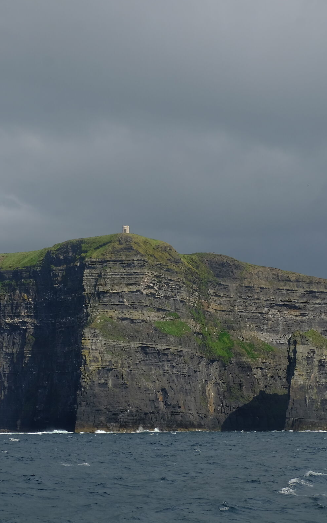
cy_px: 260
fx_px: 1212
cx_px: 130
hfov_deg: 15.3
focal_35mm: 85
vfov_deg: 24.4
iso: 200
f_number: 14
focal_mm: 36.6
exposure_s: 1/100
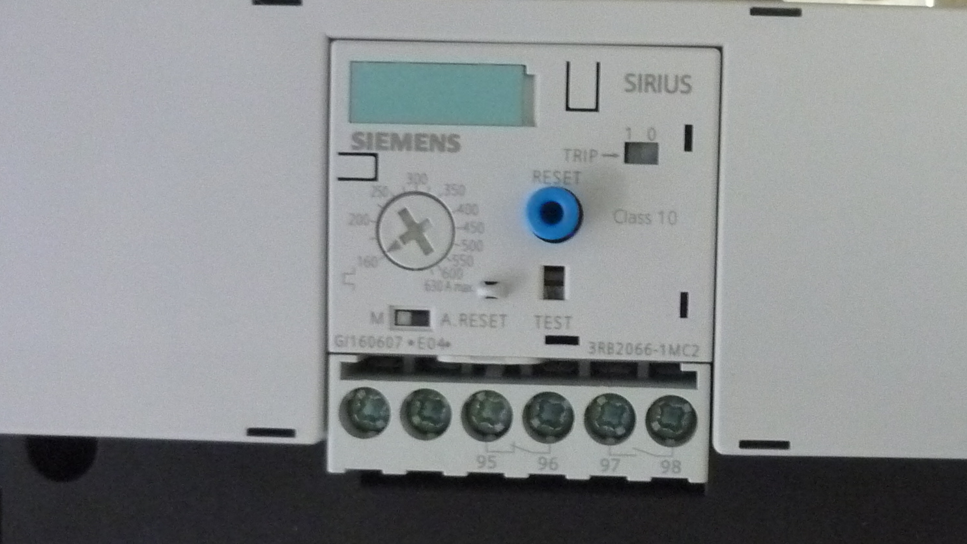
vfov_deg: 19.4
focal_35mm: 62
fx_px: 1590
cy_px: 303
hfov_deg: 33.5
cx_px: 665
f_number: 2.8
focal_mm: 5.5
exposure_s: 1/60
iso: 800
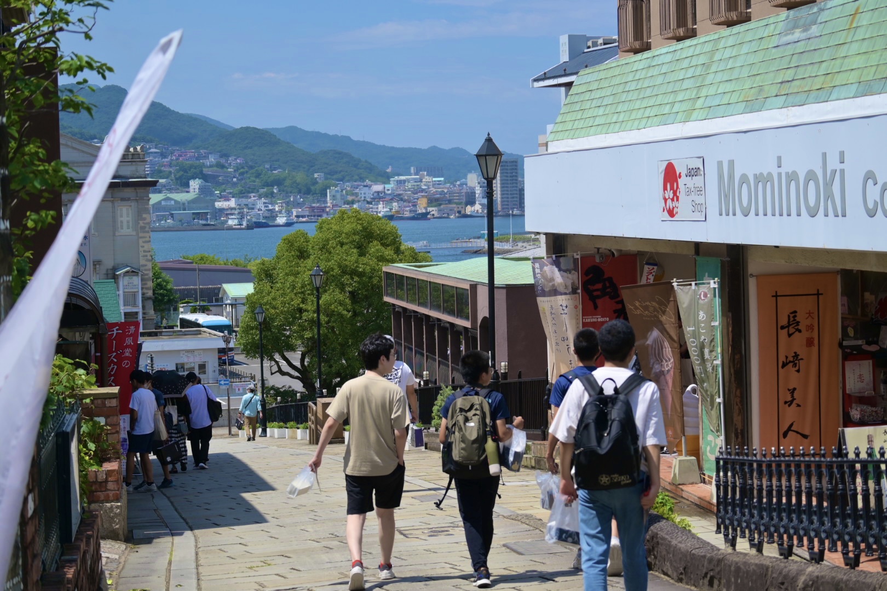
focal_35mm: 75
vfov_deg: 18.2
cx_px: 444
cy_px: 296
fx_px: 1848
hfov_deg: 27.0
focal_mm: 50
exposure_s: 1/1600
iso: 100
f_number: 4.5
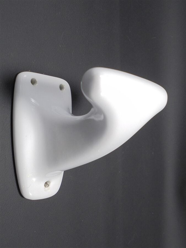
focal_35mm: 38
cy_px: 124
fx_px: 272
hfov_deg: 37.7
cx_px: 93
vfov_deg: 49.0
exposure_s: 1/30
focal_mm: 6.9
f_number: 4.2
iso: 100
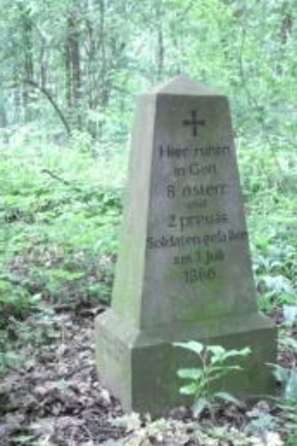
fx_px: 668
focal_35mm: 54
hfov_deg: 25.0
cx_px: 181
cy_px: 249
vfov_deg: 36.8
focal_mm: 6.2
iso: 1600
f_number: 2.8
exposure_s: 1/80
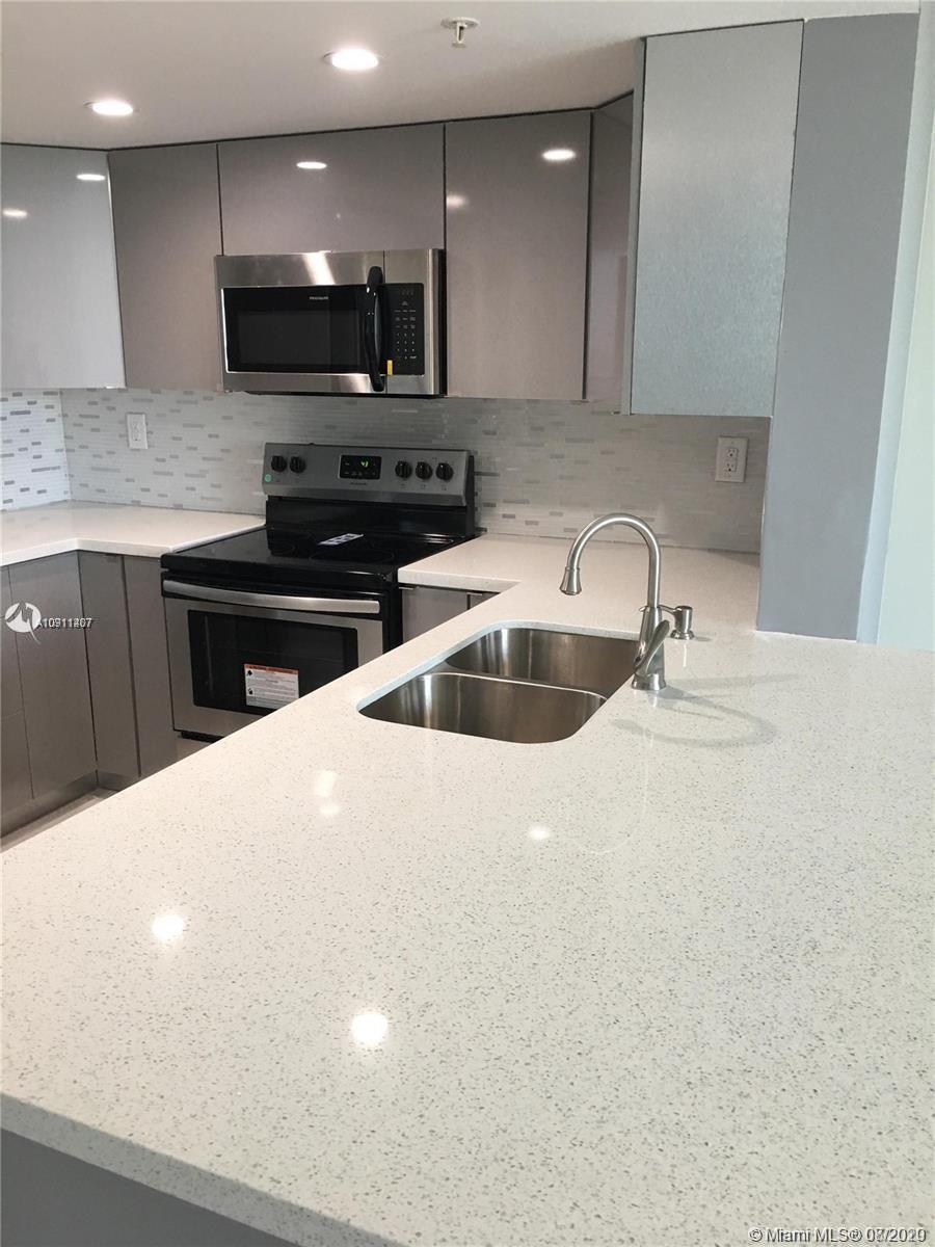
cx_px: 468
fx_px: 1044
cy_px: 624
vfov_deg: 61.7
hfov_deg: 48.2
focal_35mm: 29
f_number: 2.2
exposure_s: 1/30
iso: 40
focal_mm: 4.15
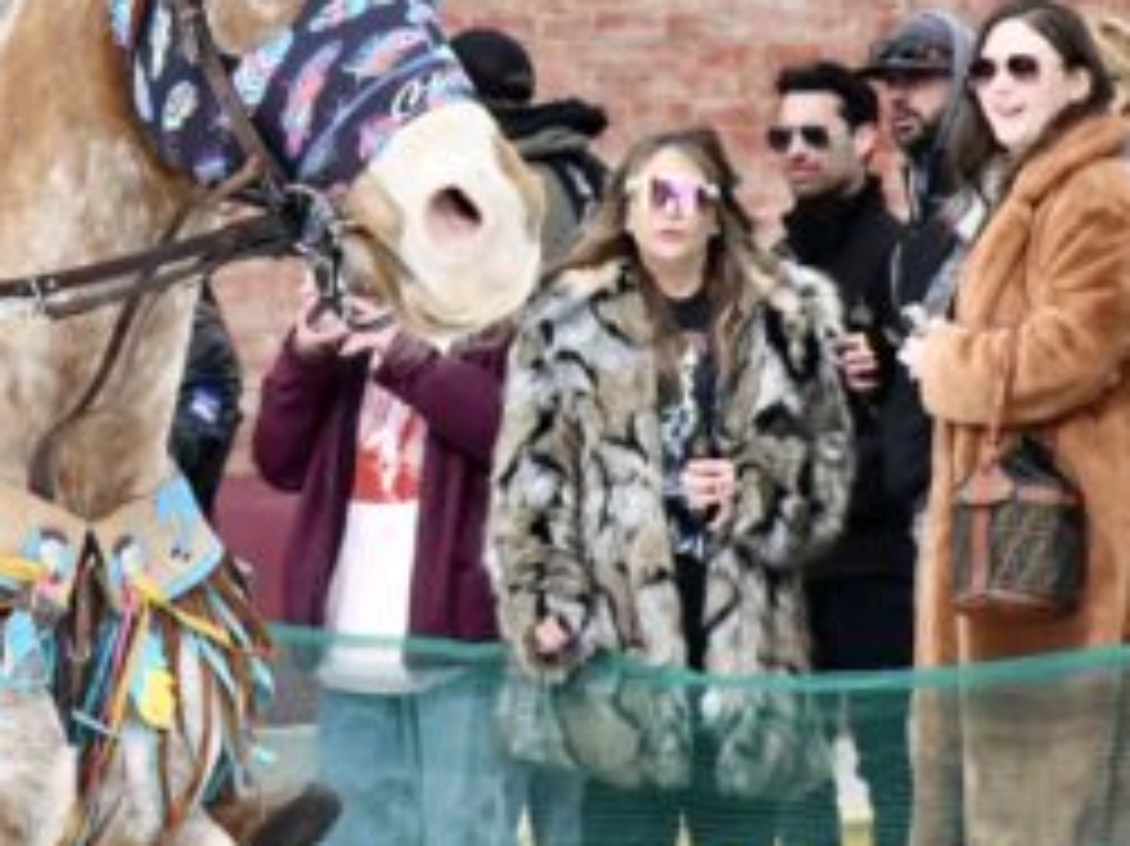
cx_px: 302
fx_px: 20132
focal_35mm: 617
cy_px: 117
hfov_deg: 3.2
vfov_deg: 2.4
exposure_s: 1/2500
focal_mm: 140
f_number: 13
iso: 3200
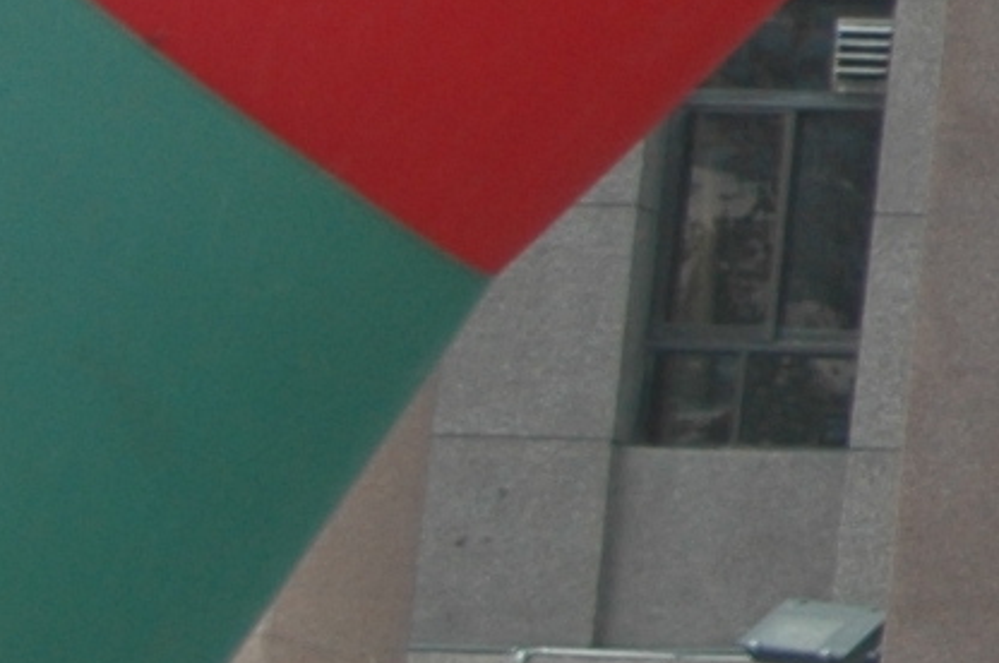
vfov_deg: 4.4
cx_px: 3593
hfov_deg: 6.0
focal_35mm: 304
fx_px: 8423
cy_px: -783
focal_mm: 28
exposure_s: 1/100
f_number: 5
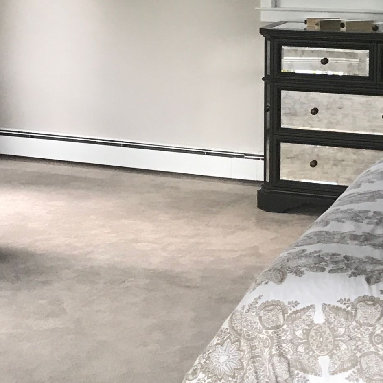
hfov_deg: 16.7
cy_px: 27
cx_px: -31
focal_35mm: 101
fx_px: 1264
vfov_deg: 17.0
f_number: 1.8
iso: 20
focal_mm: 3.99
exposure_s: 1/30
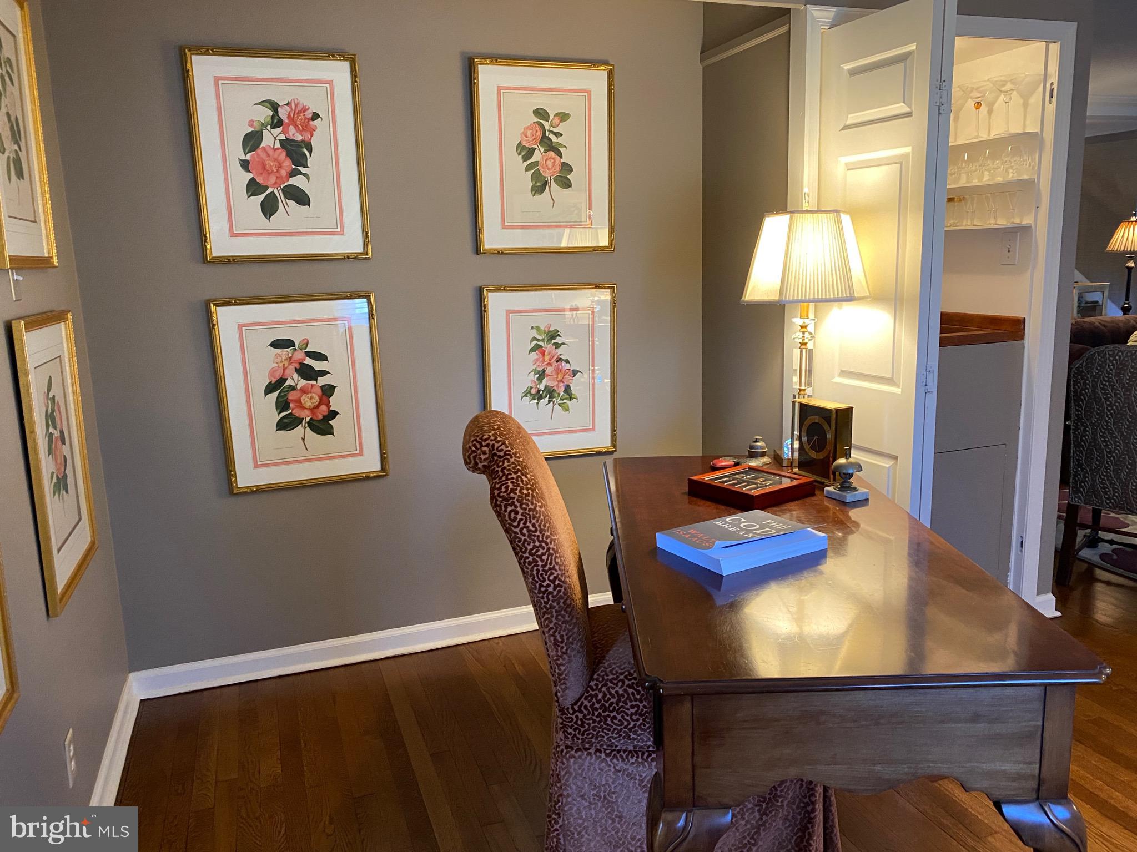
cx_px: 568
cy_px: 426
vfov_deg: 53.0
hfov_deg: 67.3
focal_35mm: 26
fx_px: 854
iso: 320
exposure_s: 1/60
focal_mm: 4.25
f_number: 1.8
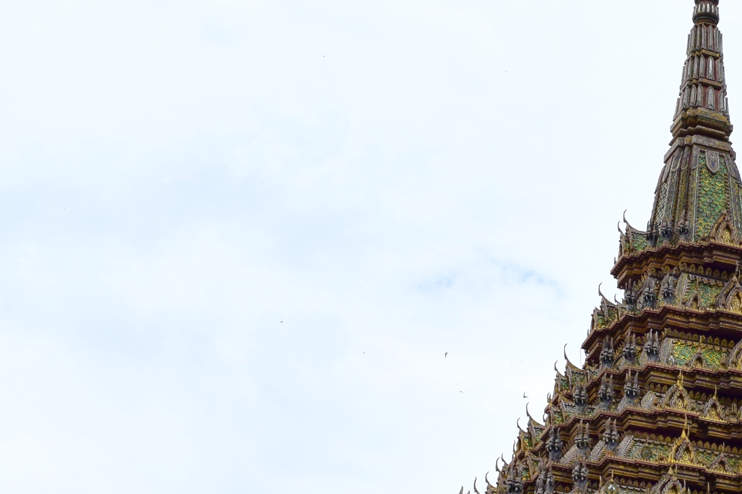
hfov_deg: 21.4
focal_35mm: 90
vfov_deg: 14.7
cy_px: 574
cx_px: 837
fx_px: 1855
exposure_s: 1/500
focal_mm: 20
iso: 400
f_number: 11
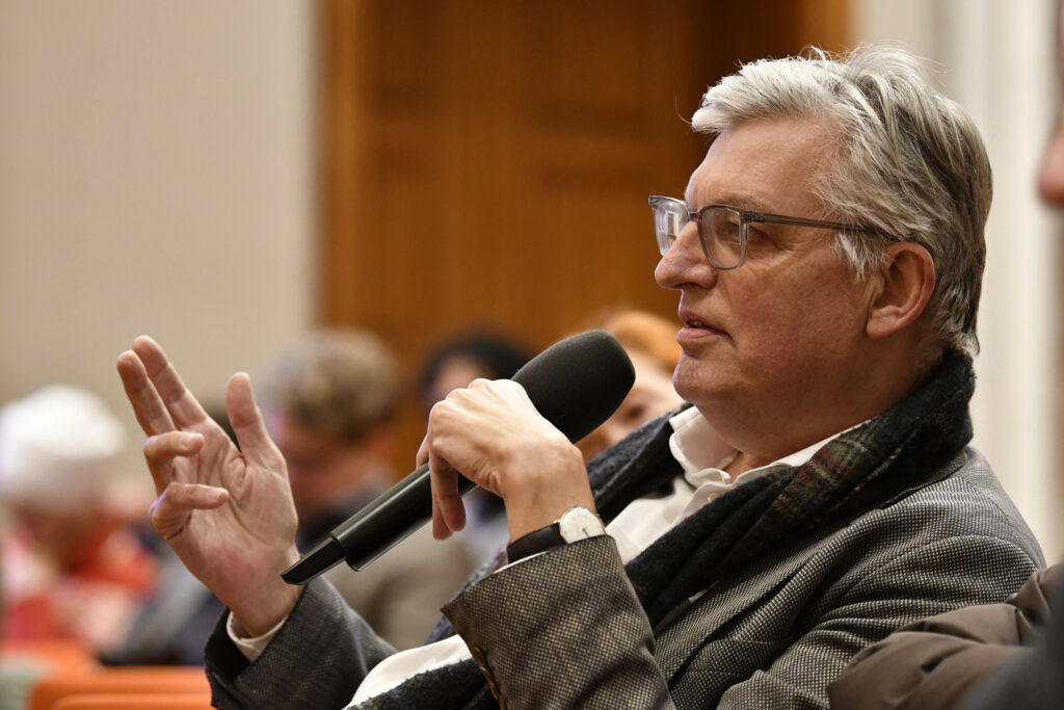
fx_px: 5320
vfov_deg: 7.6
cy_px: 355
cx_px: 532
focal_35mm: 180
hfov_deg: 11.4
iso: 3200
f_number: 2.8
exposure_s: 1/125
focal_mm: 120
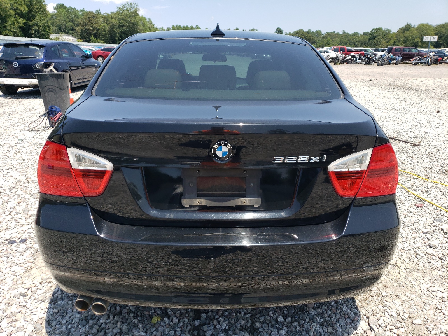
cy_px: 168
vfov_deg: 53.1
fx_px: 336
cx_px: 224
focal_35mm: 26
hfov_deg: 67.3
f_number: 1.5
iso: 50
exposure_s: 1/1667
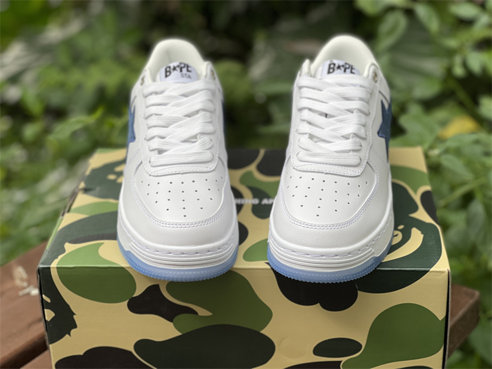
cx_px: 246
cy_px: 184
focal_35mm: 64
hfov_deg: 30.3
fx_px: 910
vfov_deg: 22.9
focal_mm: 7.5
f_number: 2.2
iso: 50
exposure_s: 1/121
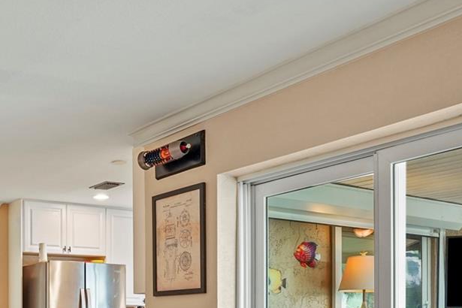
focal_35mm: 52
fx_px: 667
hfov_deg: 36.2
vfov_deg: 24.2
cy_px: 345
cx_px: 60
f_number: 5.6
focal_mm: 20
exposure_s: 1/2
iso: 400
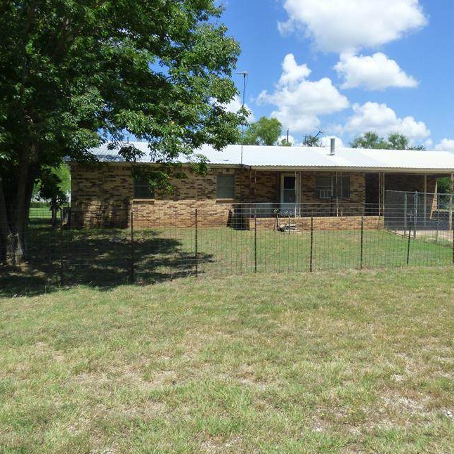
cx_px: 289
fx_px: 415
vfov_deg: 57.3
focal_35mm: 28
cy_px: 214
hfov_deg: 56.5
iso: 160
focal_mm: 3.58
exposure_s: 1/2000
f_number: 2.8
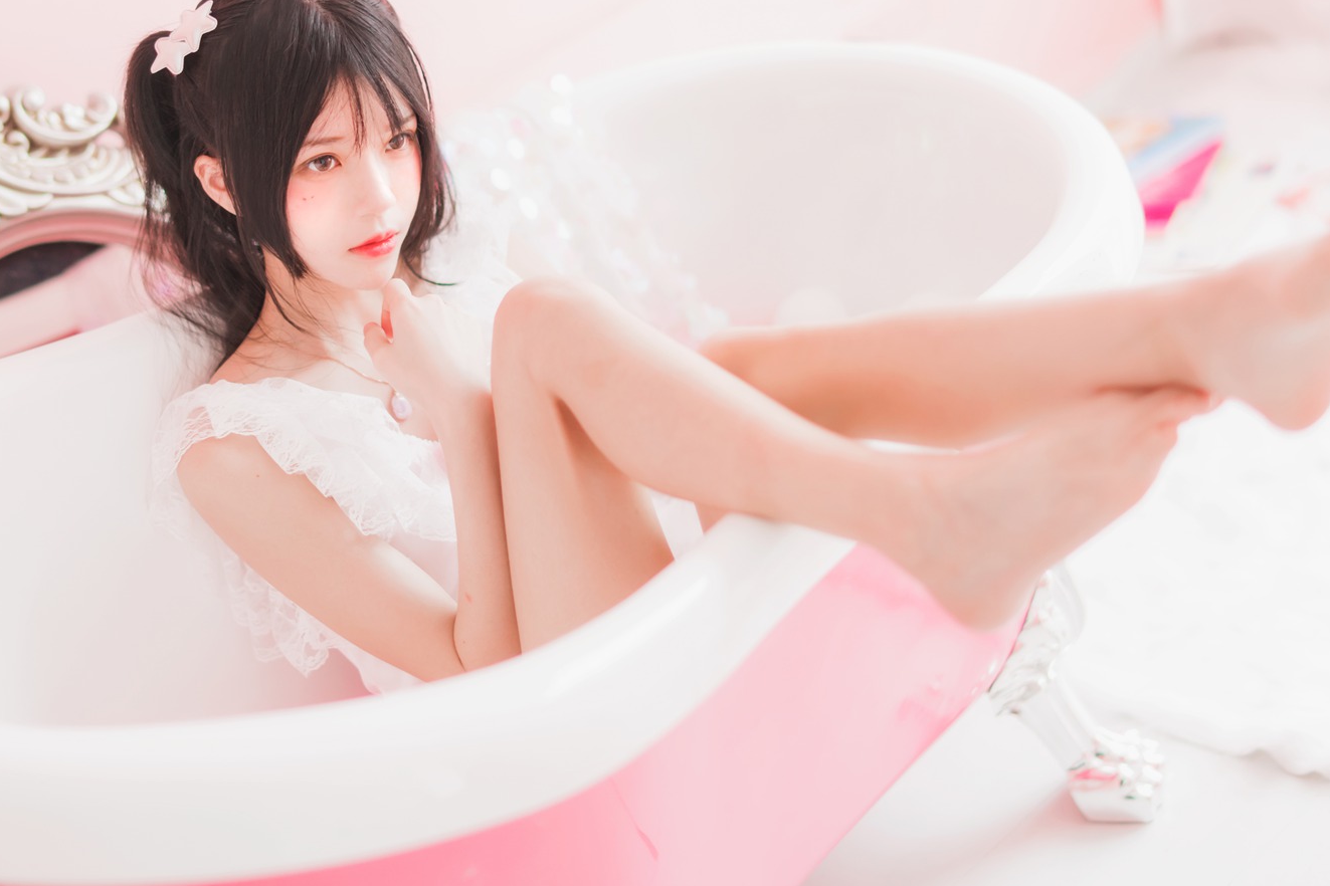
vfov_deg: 20.0
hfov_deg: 29.6
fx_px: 2512
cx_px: 577
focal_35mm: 68
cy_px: 293
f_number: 1.4
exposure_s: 1/80
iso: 800
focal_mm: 50
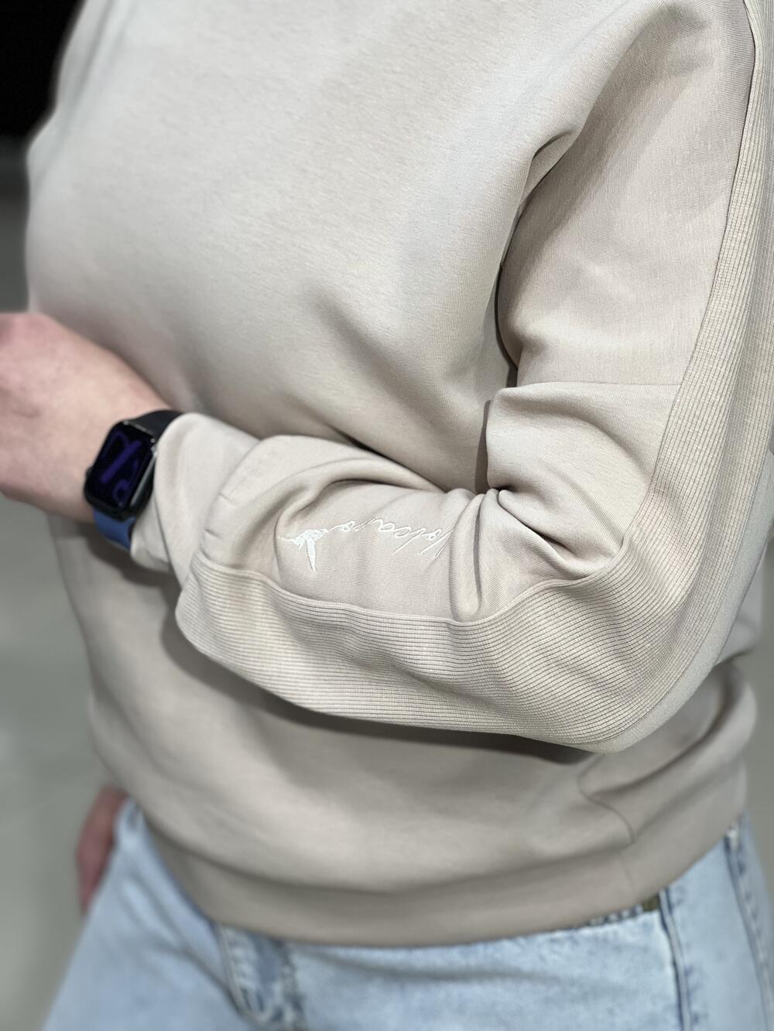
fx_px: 2295
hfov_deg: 19.1
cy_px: 516
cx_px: 387
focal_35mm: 77
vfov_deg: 25.3
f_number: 2.8
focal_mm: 9
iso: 160
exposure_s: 1/100
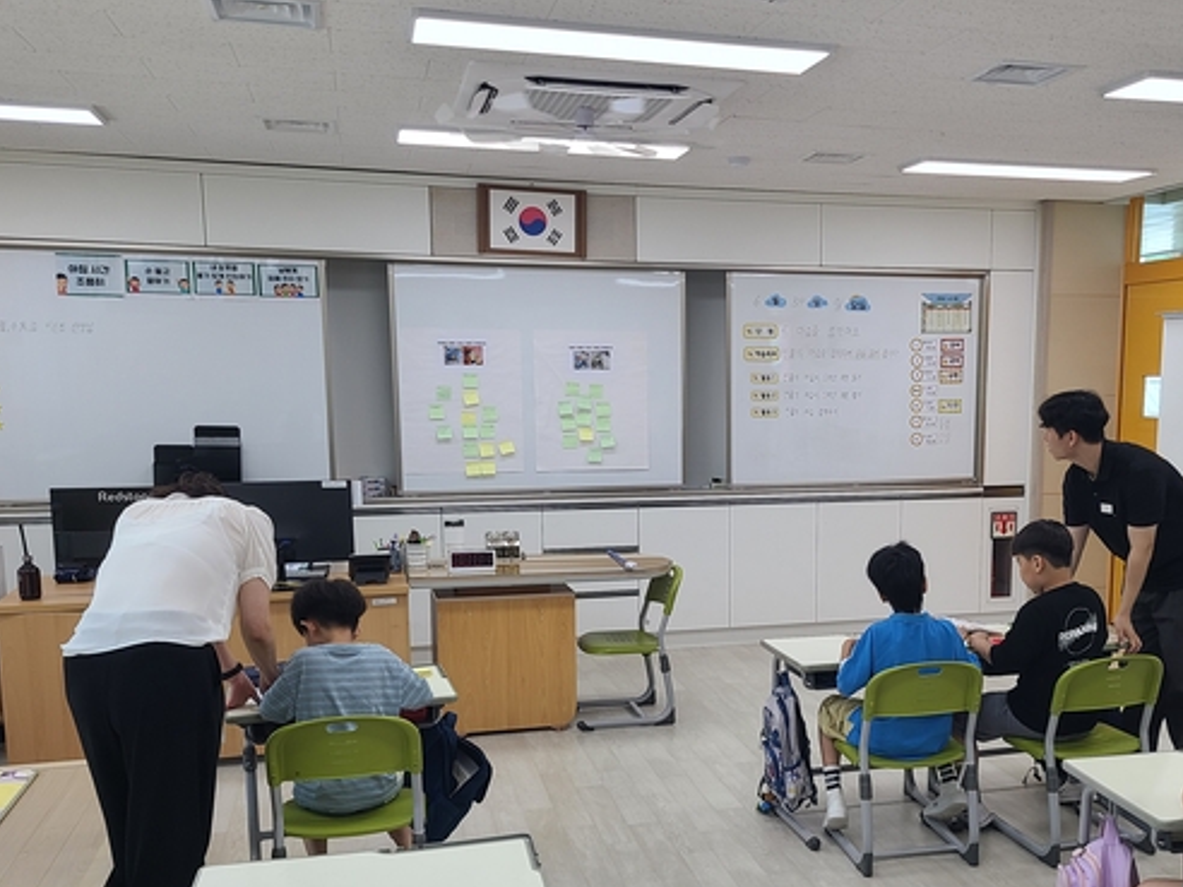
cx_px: 731
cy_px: 568
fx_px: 1264
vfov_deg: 38.4
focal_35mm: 37
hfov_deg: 49.7
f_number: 1.8
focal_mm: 5.4
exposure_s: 1/120
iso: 64
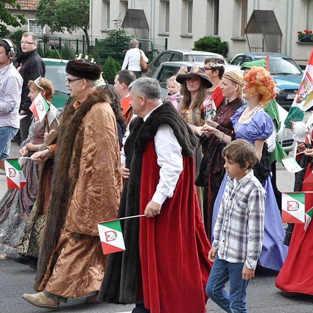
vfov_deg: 15.6
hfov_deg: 15.5
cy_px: 156
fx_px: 1146
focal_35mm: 112
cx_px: 230
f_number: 7.1
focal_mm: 58
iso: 1250
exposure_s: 1/800
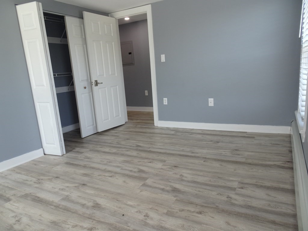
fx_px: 214
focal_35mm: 24
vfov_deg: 56.8
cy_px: 116
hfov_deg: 71.6
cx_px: 154
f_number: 3.5
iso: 100
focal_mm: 4.1
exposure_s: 1/30
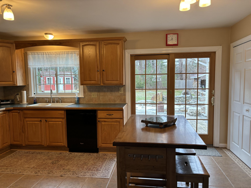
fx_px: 189
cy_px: 94
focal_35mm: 26
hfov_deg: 67.3
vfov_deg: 53.1
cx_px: 126
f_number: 1.6
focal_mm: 5.96
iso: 125
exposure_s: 1/120
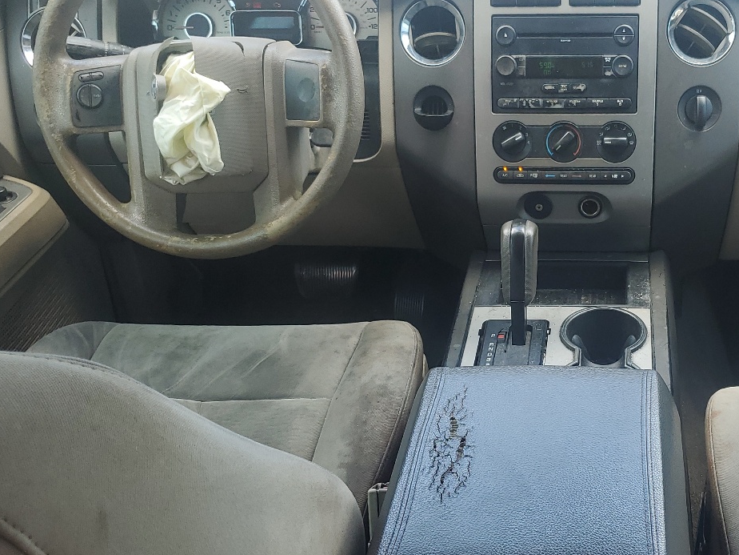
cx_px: 543
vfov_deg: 32.1
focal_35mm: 45
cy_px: 338
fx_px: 961
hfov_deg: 41.0
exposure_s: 1/175
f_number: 1.5
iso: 50
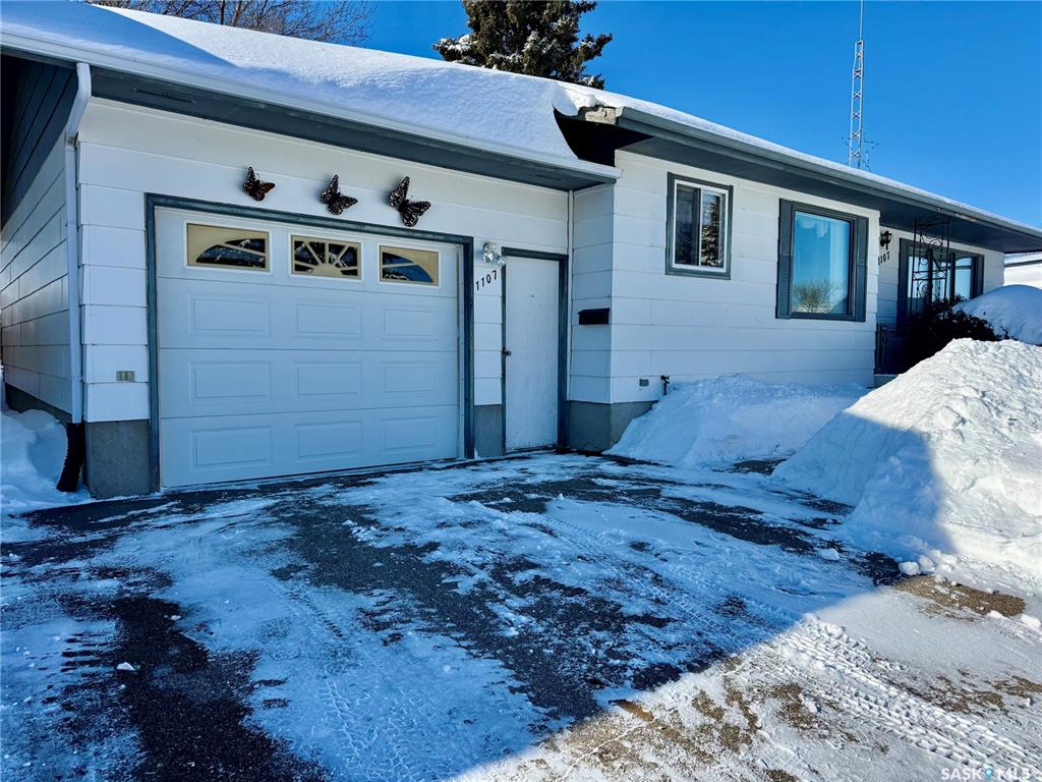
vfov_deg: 56.8
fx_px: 722
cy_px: 391
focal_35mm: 24
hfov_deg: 71.6
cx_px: 521
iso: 100
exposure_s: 1/7353
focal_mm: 6.76
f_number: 1.78
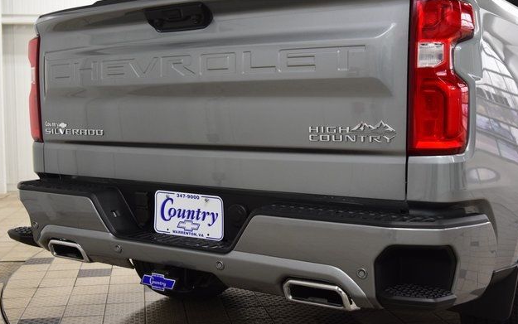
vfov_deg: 26.6
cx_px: 263
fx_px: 685
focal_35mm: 49
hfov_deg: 41.4
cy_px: 162
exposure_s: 1/60
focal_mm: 31
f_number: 5
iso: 1600
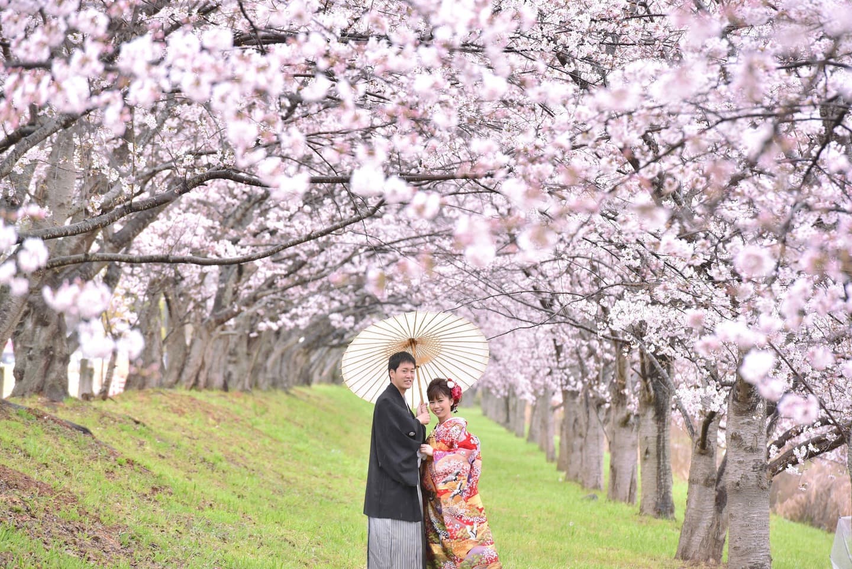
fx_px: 4734
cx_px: 426
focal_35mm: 200
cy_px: 284
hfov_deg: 10.3
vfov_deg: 6.9
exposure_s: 1/320
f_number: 8
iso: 2000
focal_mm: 200
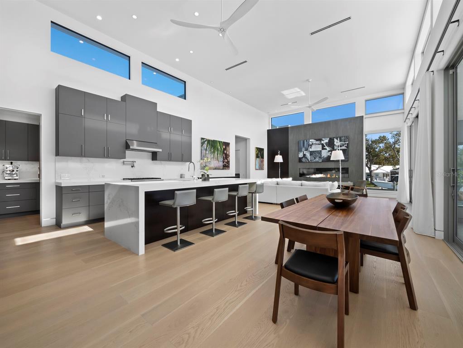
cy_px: 174
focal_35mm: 14
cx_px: 232
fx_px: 187
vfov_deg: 85.7
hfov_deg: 102.0
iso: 250
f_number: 10
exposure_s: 1/20
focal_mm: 7
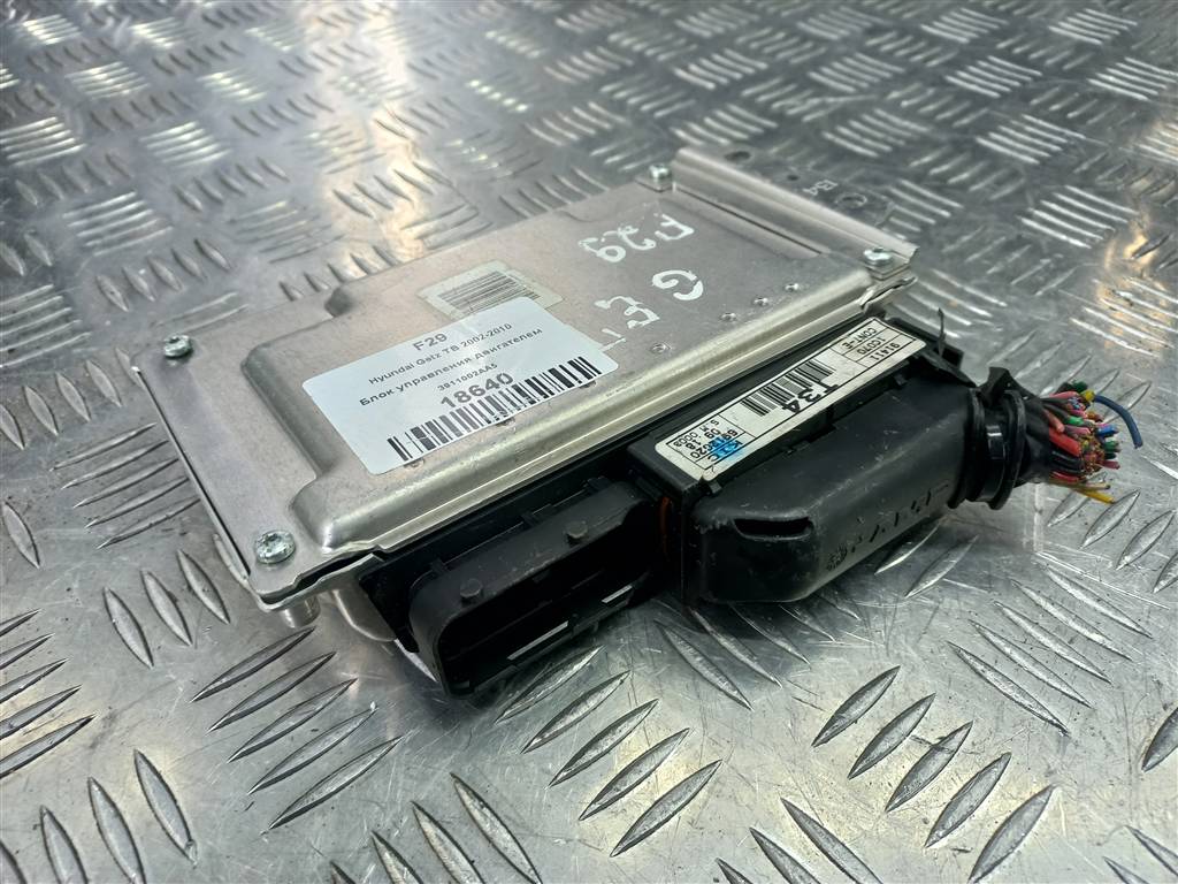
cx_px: 589
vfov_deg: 54.9
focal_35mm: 25
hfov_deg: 69.4
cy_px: 442
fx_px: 851
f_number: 1.8
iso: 50
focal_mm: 4.6
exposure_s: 1/50
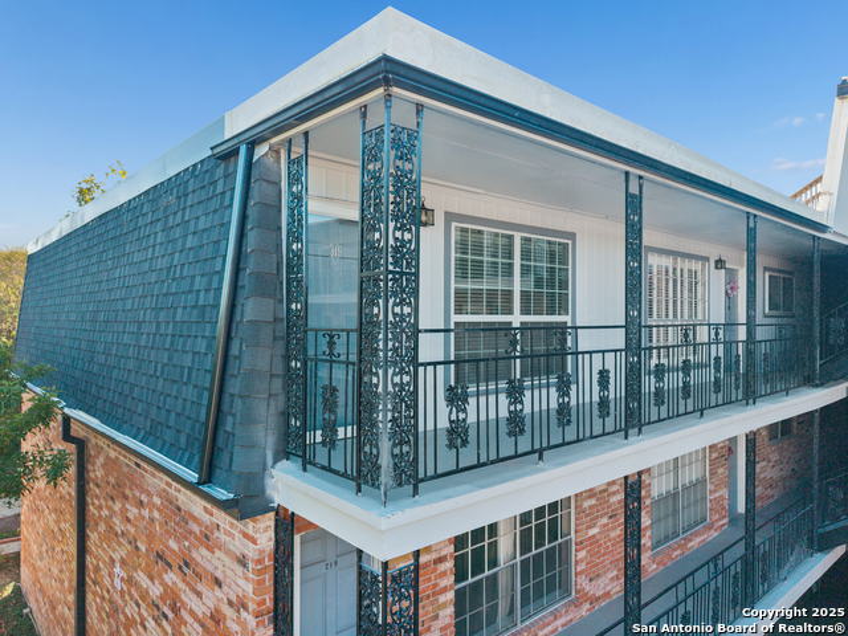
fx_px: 588
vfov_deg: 56.8
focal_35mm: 24
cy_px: 318
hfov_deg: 71.6
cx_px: 424
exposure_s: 1/640
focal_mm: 8.7
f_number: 1.8
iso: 200
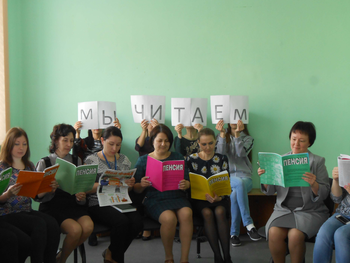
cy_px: 140
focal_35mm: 69
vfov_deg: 21.3
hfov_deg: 28.2
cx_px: 163
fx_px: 698
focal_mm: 10
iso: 200
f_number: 5.2
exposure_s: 1/30
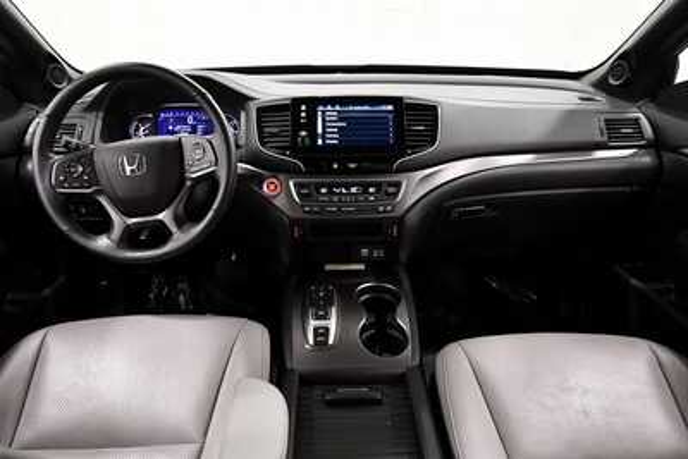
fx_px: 401
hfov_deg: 81.2
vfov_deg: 59.5
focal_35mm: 21
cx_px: 344
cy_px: 230
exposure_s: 1/80
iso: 3200
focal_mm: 14
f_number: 5
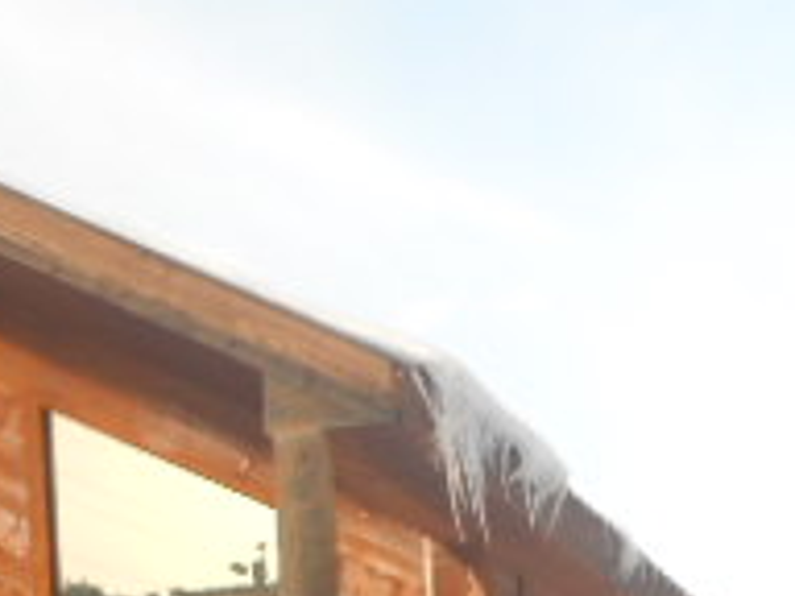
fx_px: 3284
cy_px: 807
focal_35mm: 143
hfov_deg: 13.3
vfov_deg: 10.1
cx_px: -261
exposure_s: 1/160
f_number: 4.2
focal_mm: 7.7
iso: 80
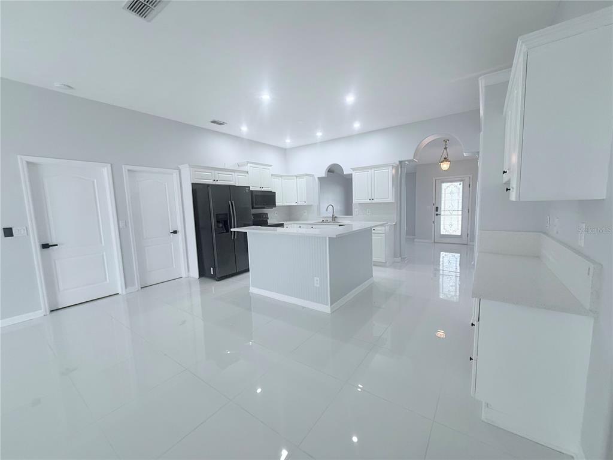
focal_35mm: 14
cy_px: 230
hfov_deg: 102.1
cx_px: 306
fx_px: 248
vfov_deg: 85.7
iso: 200
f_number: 2.2
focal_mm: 2.22
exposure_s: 1/120
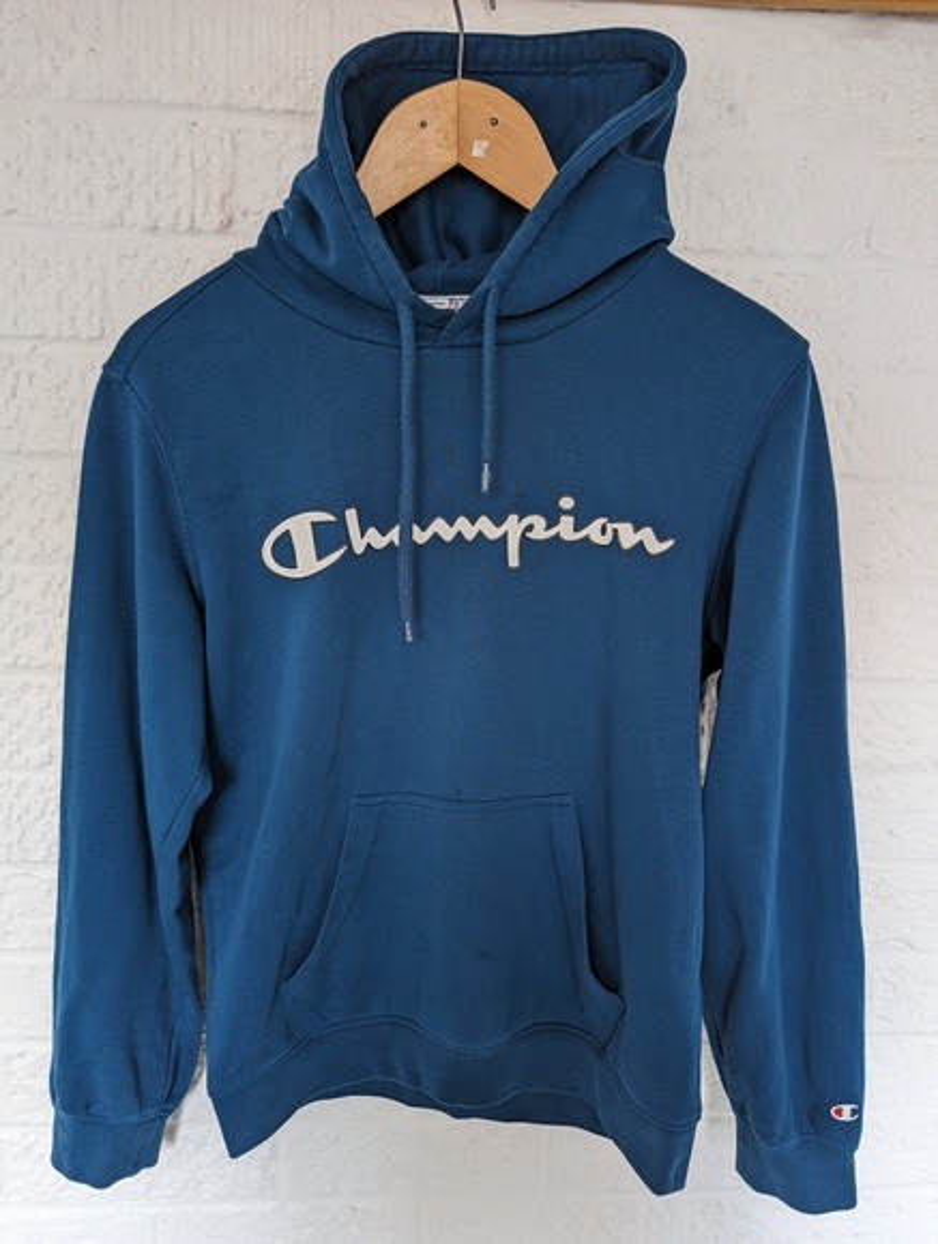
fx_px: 865
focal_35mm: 24
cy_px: 622
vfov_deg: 71.5
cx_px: 469
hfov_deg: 57.0
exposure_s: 1/50.5
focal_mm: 6.81
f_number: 1.85
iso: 45
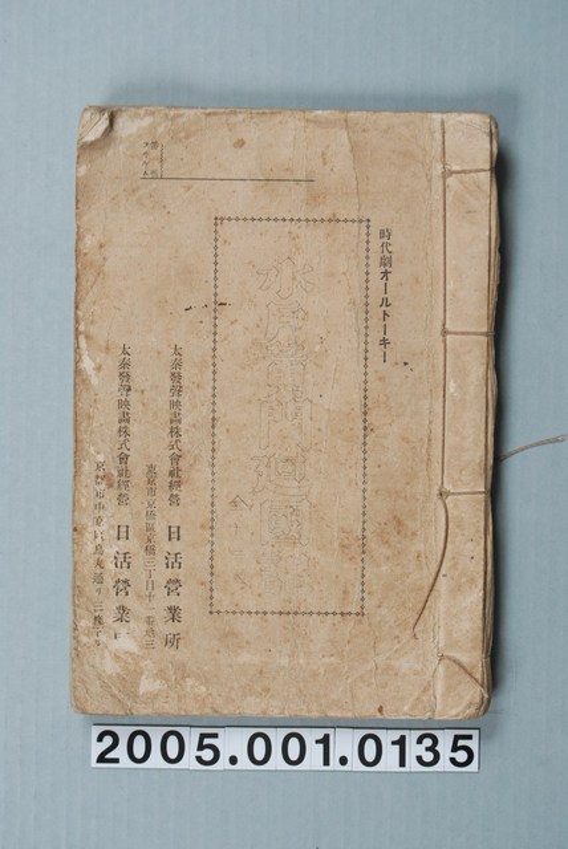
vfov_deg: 24.6
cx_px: 284
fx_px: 1948
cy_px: 424
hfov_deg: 16.6
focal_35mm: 82
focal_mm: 55
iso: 100
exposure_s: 1/125
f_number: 8
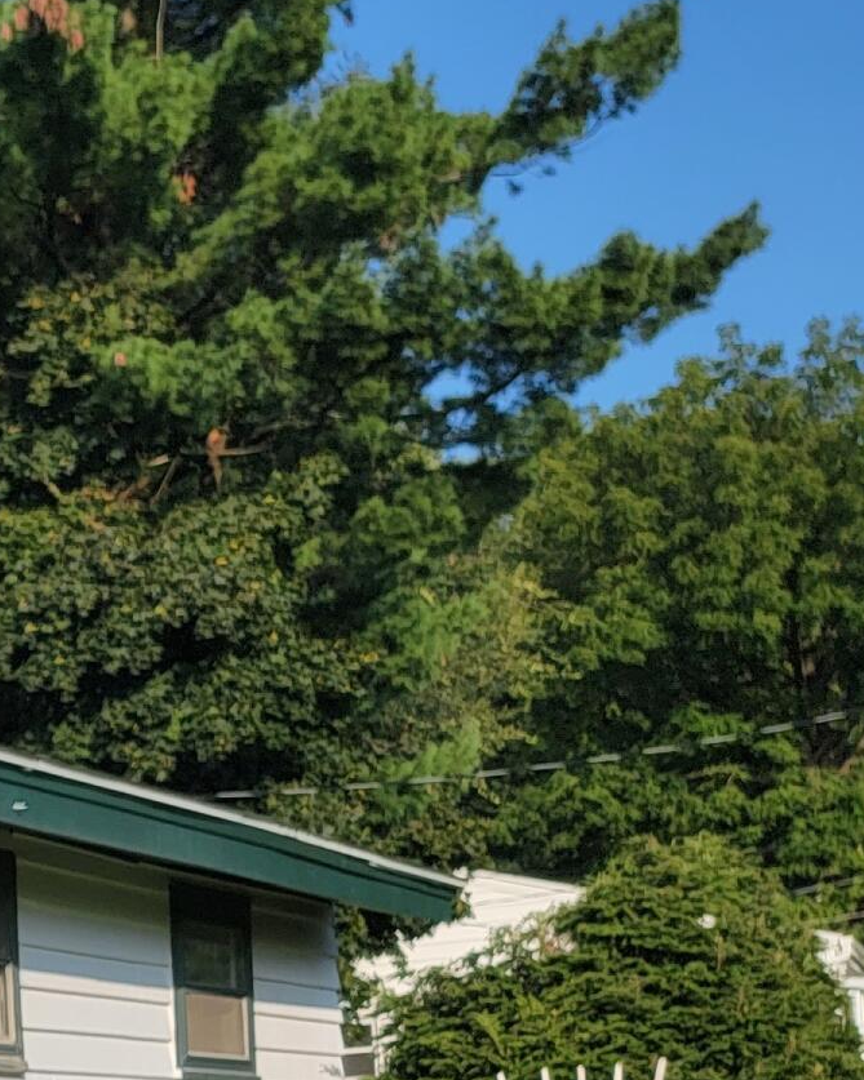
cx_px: -948
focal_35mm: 84
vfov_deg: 21.6
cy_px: 1192
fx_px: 2686
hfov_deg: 14.6
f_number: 1.8
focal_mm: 6.7
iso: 16
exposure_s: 1/1258
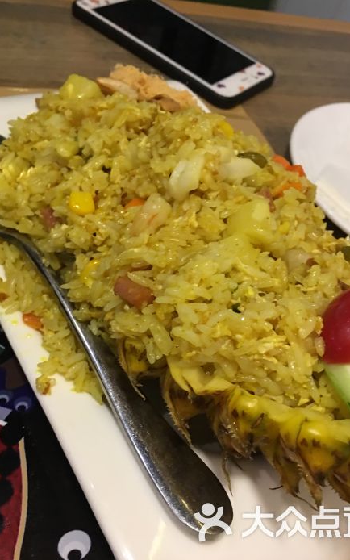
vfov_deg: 61.2
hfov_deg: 40.6
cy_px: 282
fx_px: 473
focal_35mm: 31
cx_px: 184
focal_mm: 4.15
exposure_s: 1/10
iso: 80
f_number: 2.2
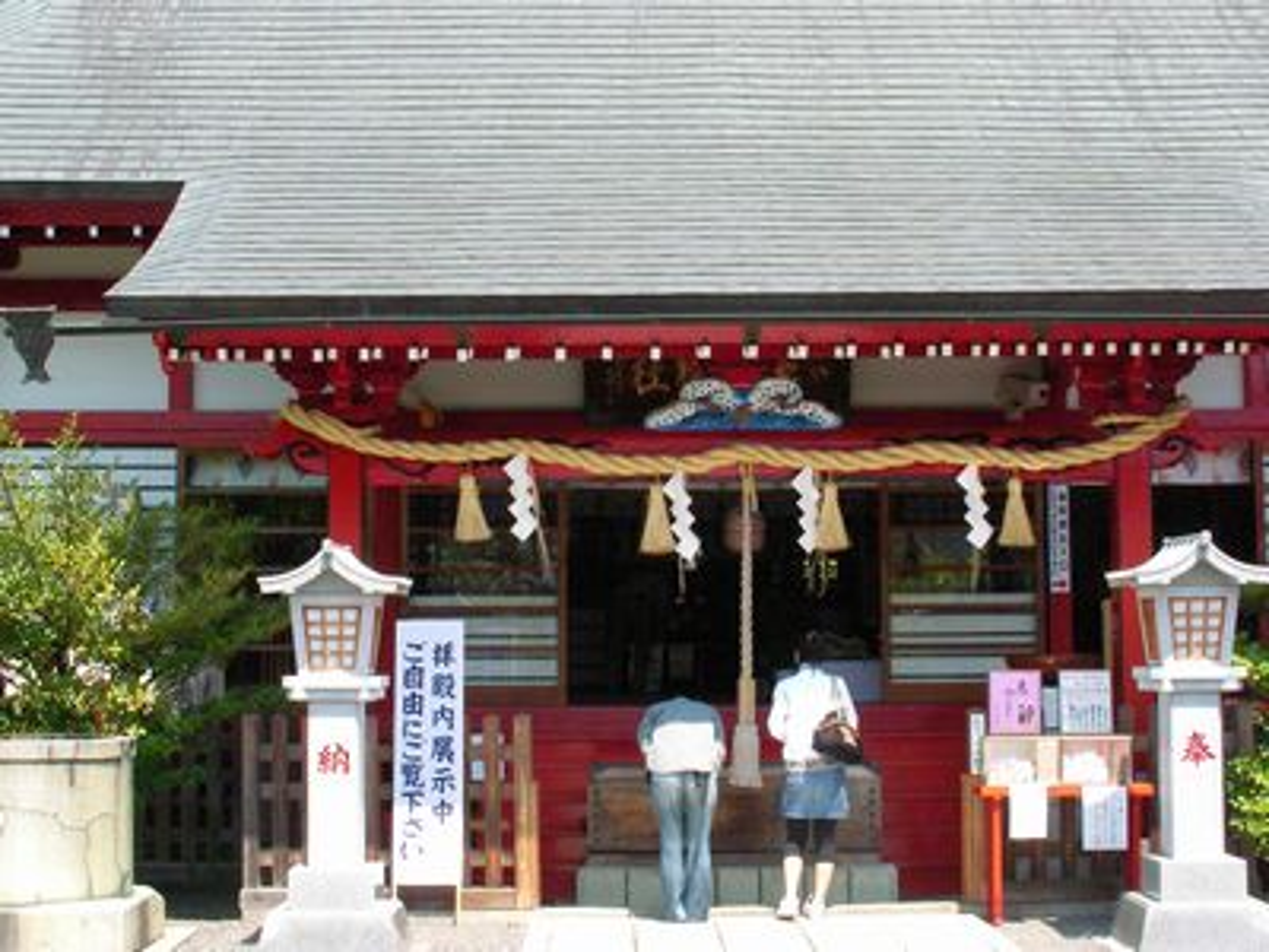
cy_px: 476
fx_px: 2456
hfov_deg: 29.0
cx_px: 634
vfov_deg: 21.9
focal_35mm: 67
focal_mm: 10.2
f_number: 5.7
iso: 400
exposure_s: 1/494
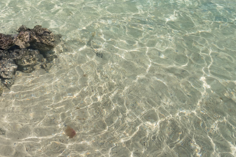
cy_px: -52
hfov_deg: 41.4
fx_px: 275
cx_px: 10
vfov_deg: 26.5
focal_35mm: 42
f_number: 8
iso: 100
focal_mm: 10
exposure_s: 1/200
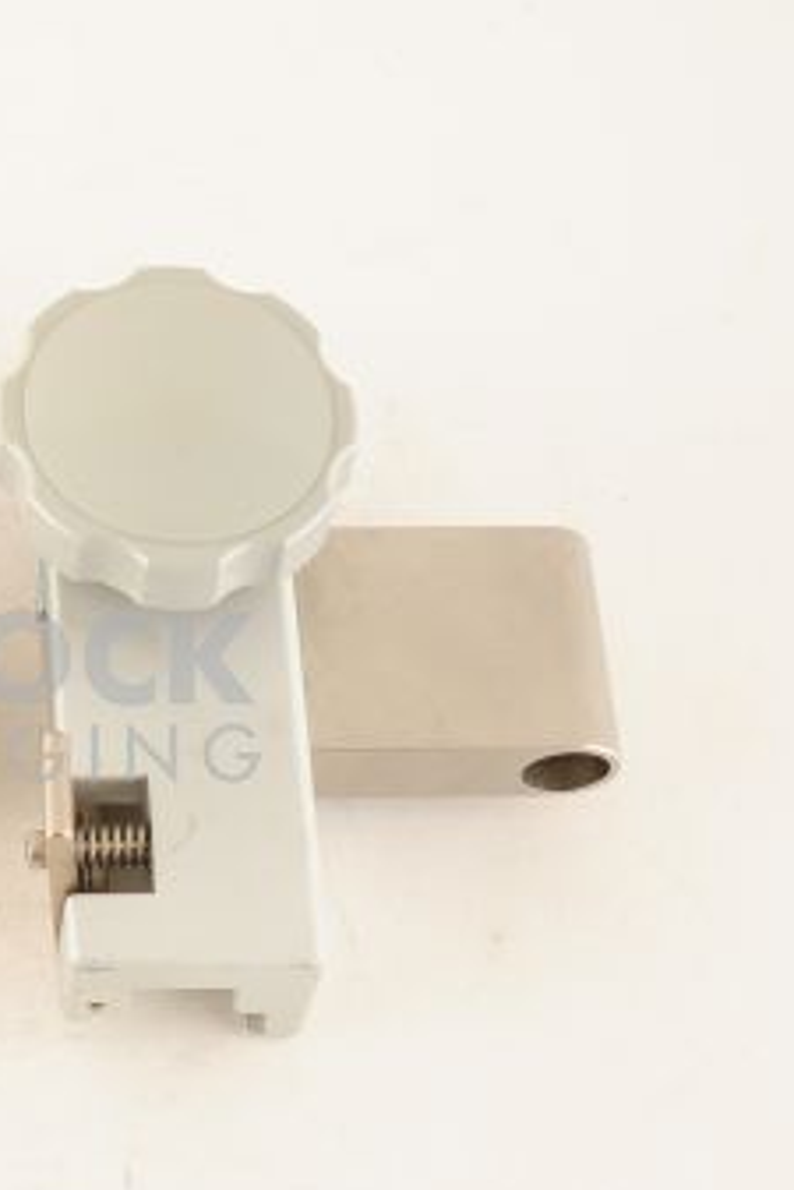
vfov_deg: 22.8
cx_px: -92
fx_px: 2941
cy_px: 697
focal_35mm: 89
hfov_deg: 15.0
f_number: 11
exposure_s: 1/125
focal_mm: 50
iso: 1600
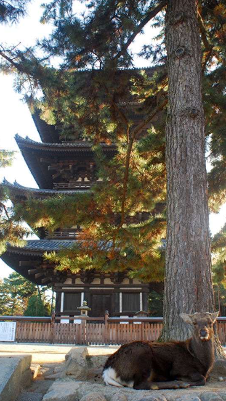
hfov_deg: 36.7
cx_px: 114
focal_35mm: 32
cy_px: 203
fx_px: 341
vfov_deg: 61.0
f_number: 4
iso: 100
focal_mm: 20
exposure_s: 1/60
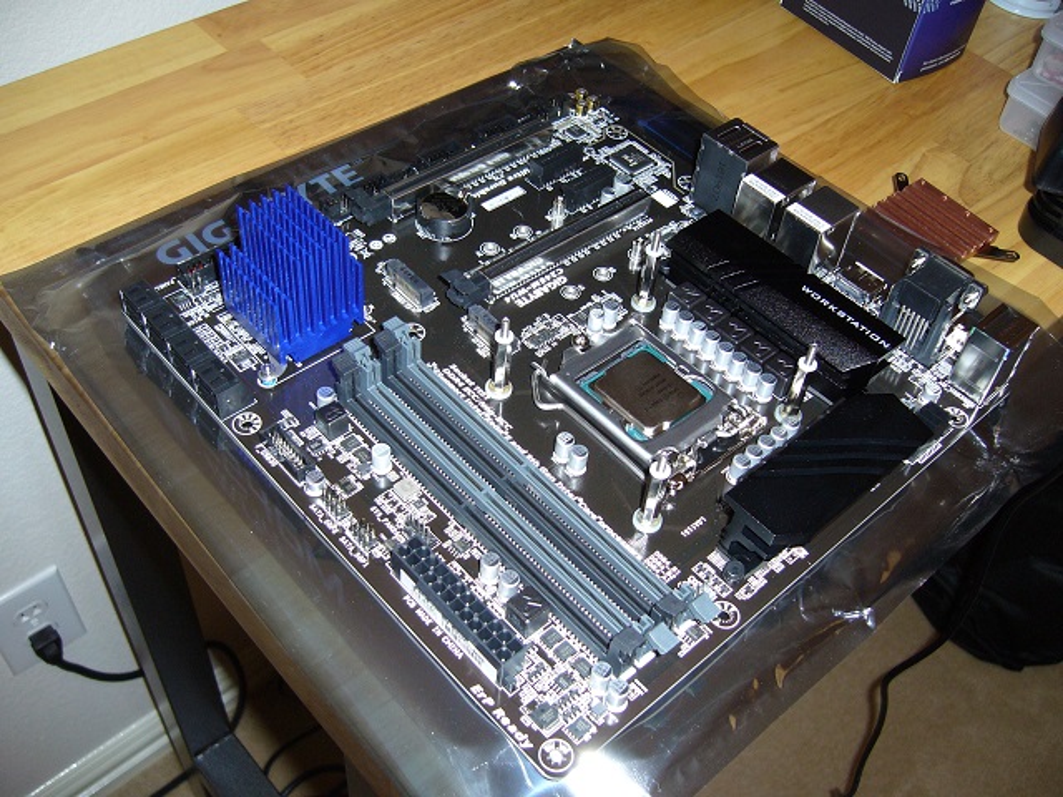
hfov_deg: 52.6
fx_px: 1075
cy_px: 398
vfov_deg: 40.7
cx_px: 532
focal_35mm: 35
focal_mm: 5.8
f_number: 2.8
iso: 100
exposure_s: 1/30
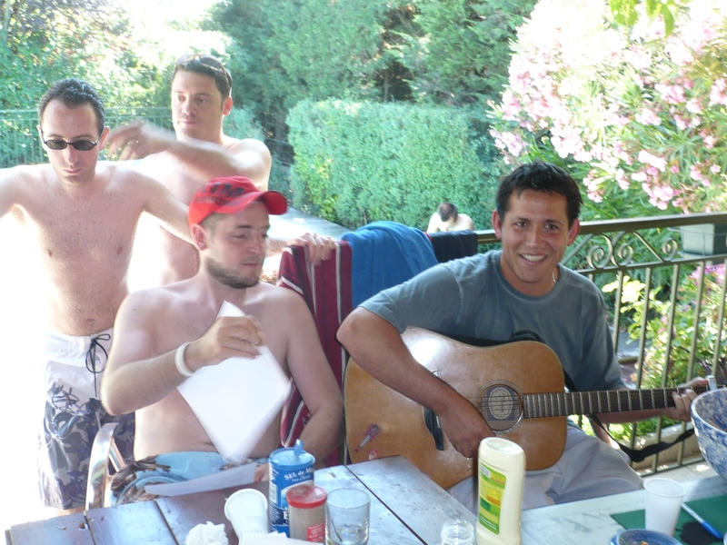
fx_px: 945
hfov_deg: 42.1
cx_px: 364
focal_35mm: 45
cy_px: 272
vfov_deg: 32.2
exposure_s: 1/30
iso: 125
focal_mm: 7.5
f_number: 3.2
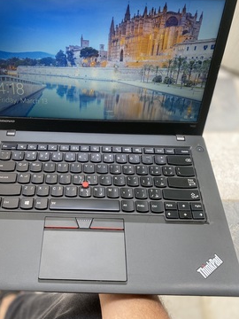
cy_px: 135
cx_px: 93
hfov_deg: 42.7
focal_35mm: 33
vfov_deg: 55.1
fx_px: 304
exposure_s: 1/110
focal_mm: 4.25
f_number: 1.8
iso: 100
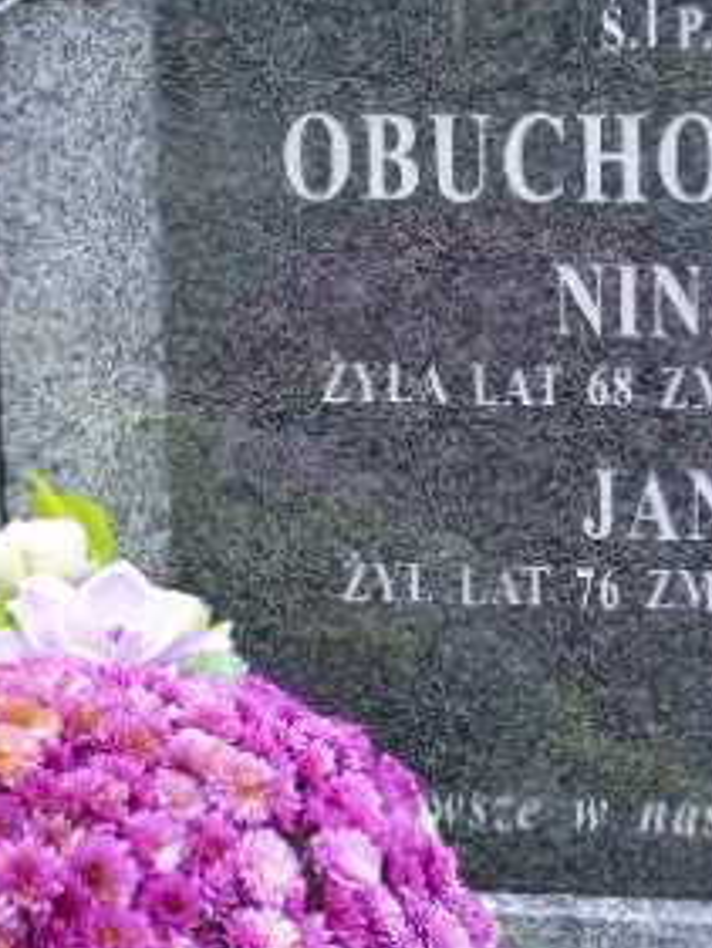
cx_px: 442
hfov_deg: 10.5
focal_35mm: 141
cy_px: 415
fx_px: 3864
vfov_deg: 14.0
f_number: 4.5
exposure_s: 1/30
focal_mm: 11
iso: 100
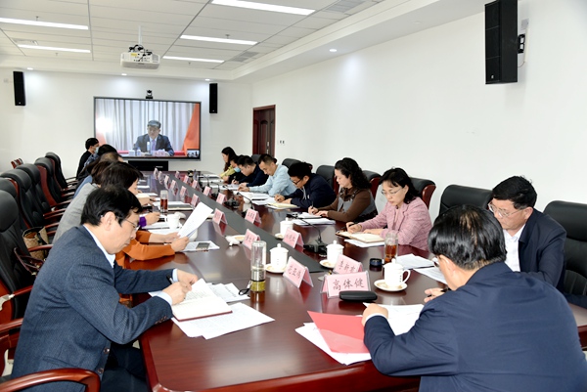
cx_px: 294
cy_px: 196
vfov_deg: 43.7
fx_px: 490
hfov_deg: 61.9
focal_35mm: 30
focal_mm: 30
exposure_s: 1/100
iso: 800
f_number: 5
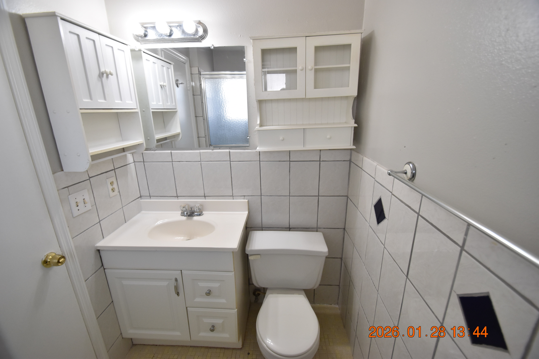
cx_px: 270
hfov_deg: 100.4
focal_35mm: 15
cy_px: 180
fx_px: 225
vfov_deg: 77.3
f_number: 3.5
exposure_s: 1/180
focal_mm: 10
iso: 800
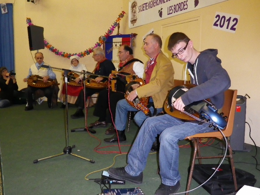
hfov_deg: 55.3
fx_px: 248
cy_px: 98
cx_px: 130
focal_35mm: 33
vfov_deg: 43.0
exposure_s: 1/50
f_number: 3.8
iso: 640
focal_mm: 6
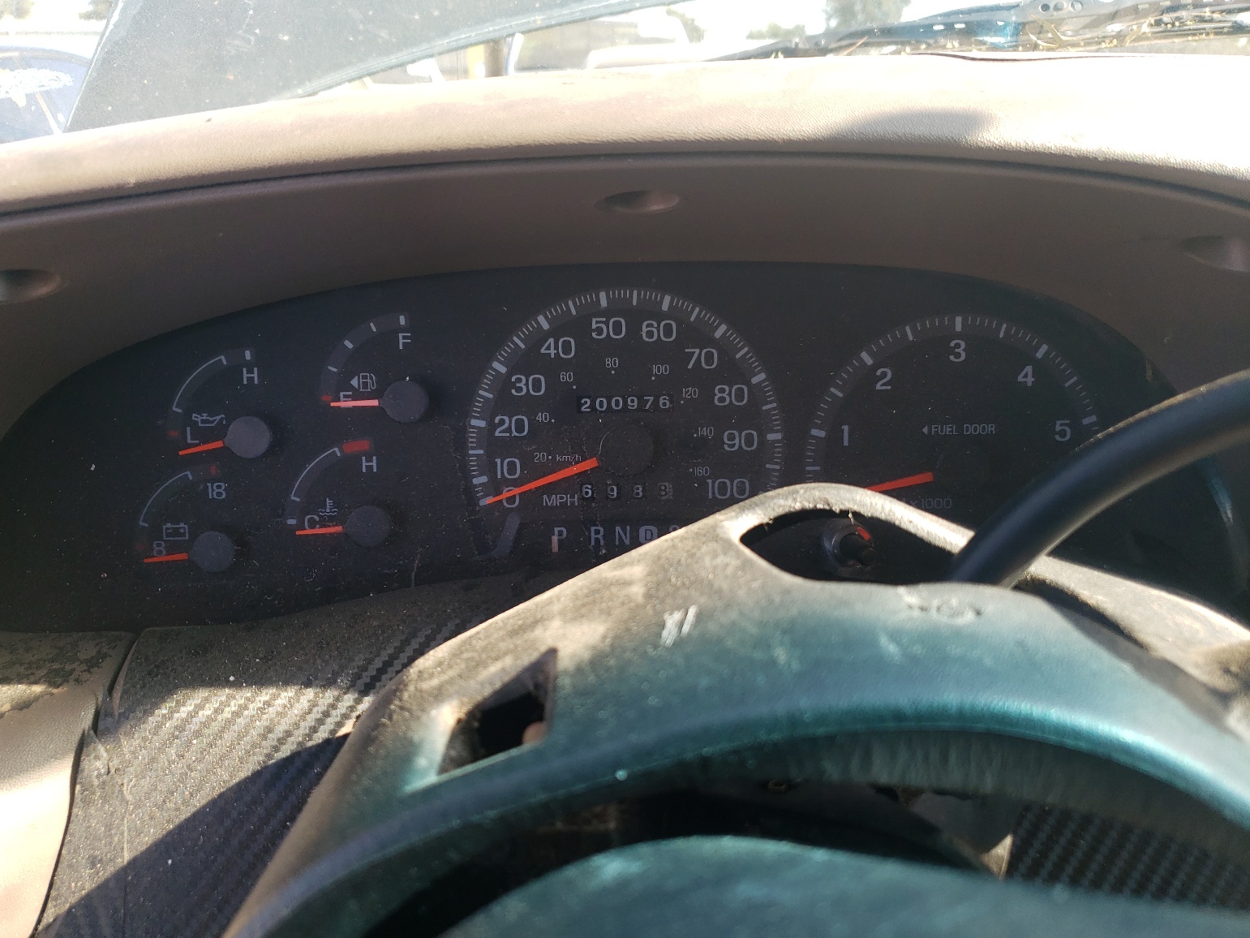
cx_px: 604
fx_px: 975
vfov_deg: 51.4
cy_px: 462
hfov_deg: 65.3
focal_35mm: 27
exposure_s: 1/204
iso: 50
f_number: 1.5
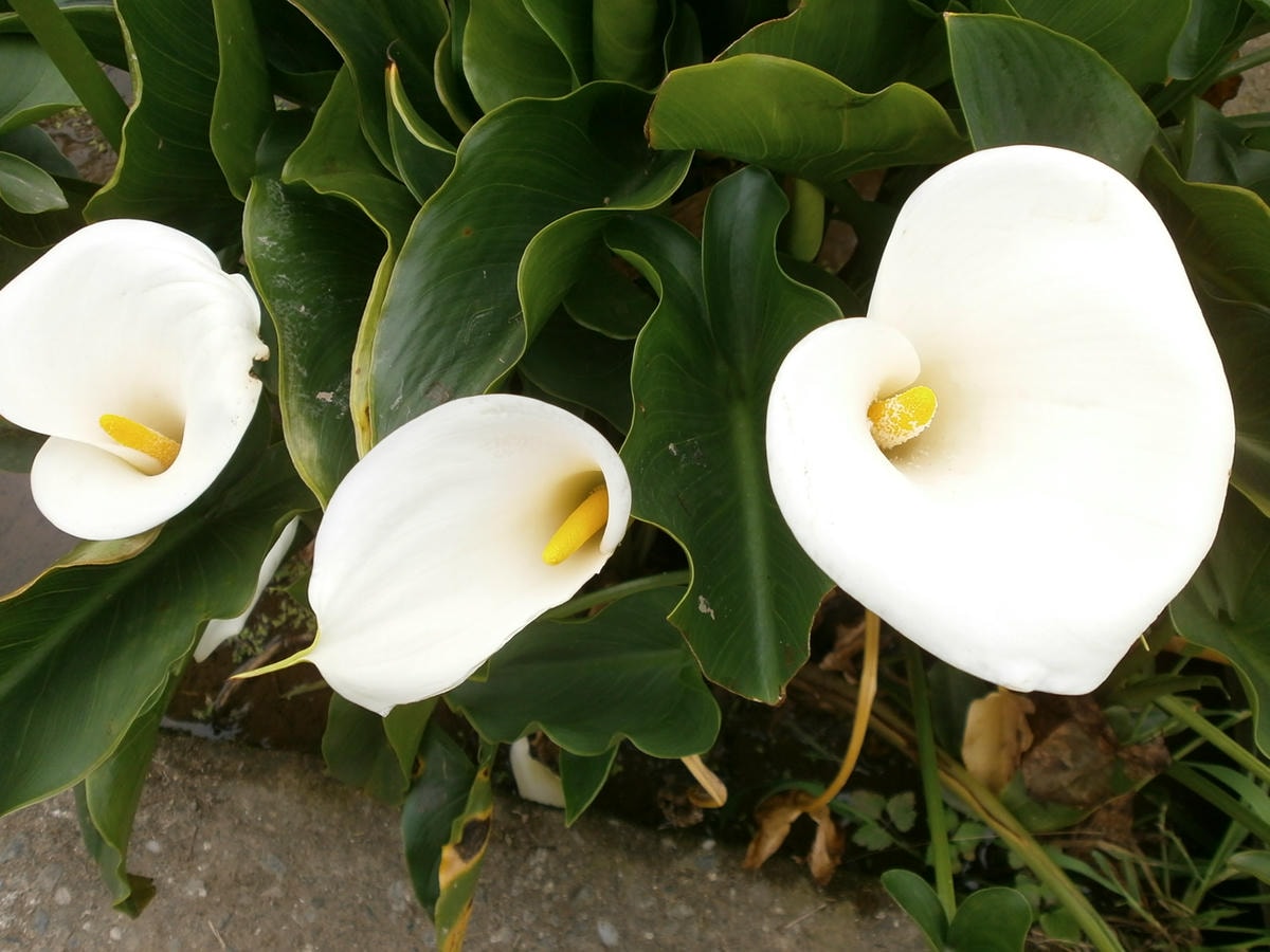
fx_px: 1174
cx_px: 635
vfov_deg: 44.2
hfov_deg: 56.8
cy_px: 476
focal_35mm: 32
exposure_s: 1/400
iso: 100
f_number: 3.1
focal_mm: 5.8
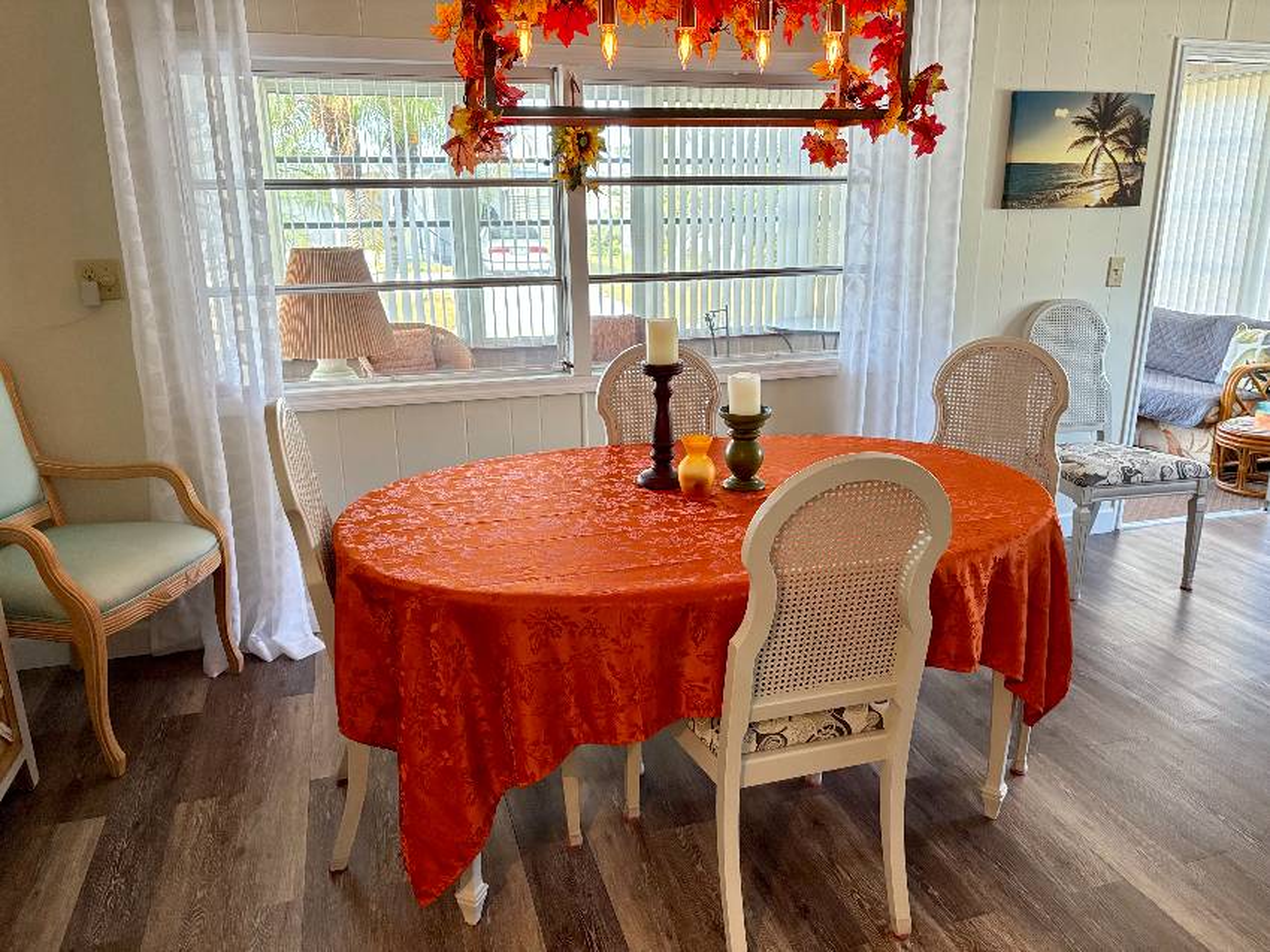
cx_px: 635
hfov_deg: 67.3
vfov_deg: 53.0
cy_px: 476
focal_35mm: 26
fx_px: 954
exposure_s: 1/60
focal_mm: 5.96
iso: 250
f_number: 1.6
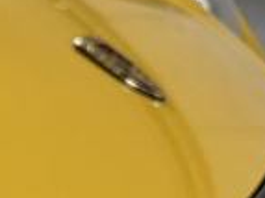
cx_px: -434
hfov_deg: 11.6
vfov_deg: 10.6
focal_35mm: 129
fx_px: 987
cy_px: 392
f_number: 1.78
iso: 160
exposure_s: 1/50
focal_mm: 6.86
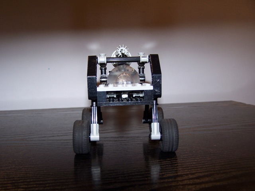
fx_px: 280
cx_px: 128
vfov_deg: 37.7
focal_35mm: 38
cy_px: 96
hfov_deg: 49.0
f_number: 2.8
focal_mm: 6.3
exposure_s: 1/60
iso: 80
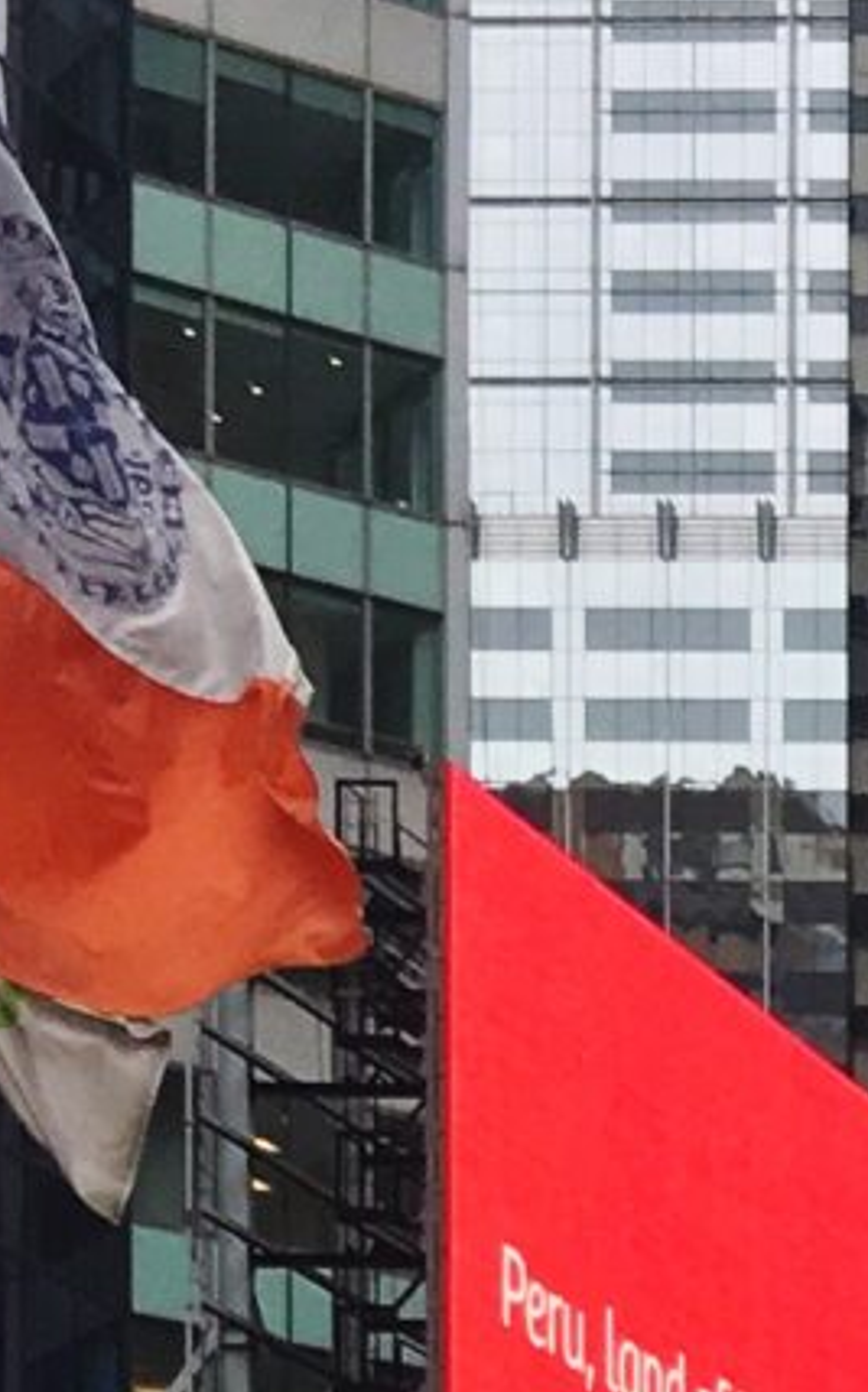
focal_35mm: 184
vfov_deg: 10.0
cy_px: 3269
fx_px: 6974
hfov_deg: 6.4
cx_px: 2871
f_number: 2.2
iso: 25
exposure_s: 1/348
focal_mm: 4.15
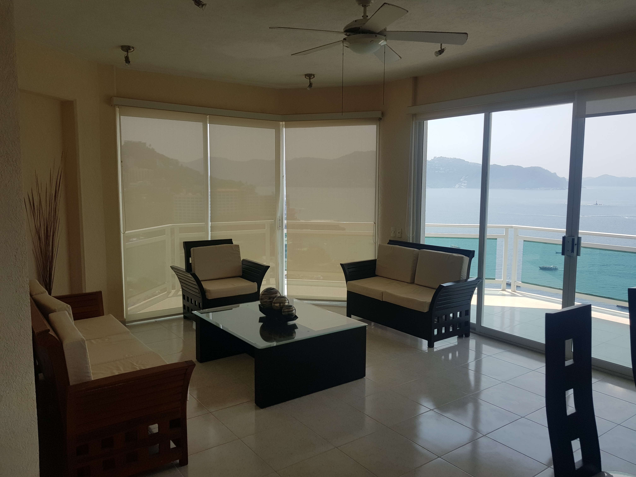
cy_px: 238
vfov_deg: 53.1
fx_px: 478
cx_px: 318
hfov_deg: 67.3
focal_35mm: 26
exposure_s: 1/1312
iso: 40
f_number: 1.7
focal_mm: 4.2
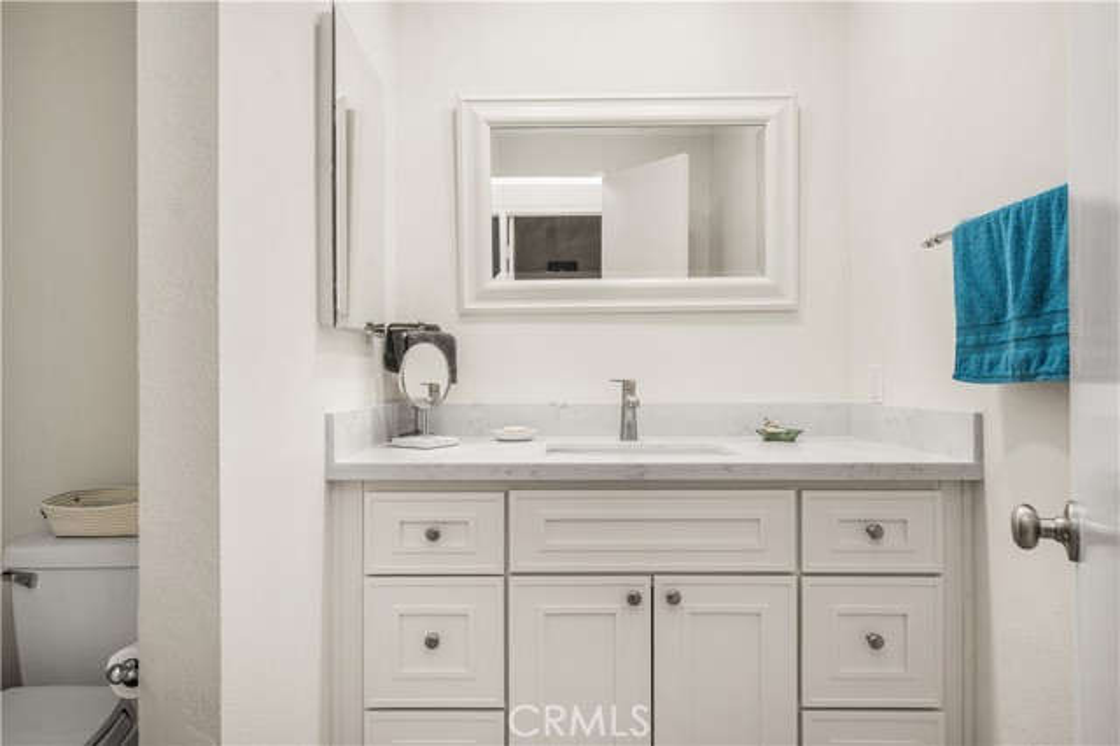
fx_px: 606
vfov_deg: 63.2
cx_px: 560
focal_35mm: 20
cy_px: 373
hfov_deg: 85.5
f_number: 5.6
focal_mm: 19.5
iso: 100
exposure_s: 1/20
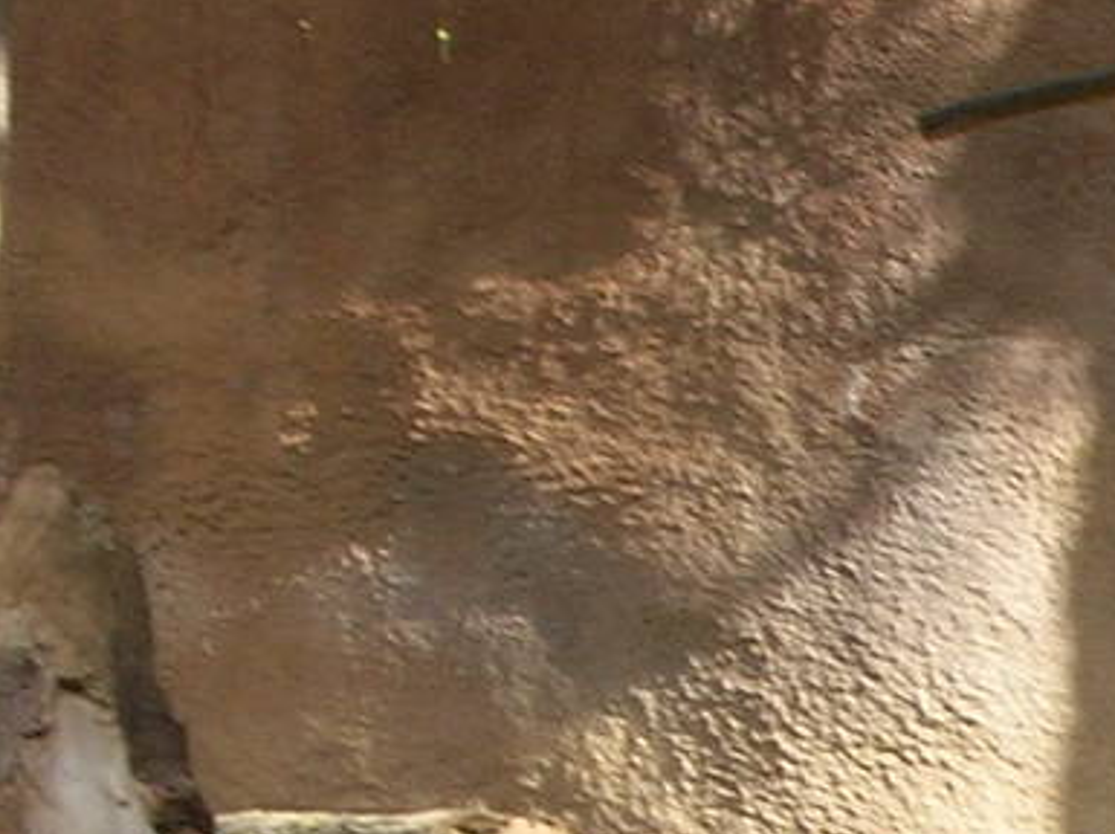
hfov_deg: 4.6
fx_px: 13645
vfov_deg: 3.5
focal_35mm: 424
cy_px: 1195
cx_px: 1987
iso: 50
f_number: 8.2
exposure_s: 1/35.1
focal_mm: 17.1
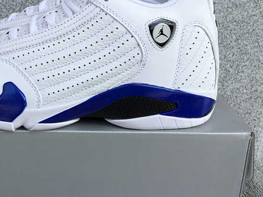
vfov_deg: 26.1
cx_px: 67
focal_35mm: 56
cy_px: 87
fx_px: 426
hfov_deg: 33.7
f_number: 2.4
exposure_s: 1/762
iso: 25
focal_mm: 3.3
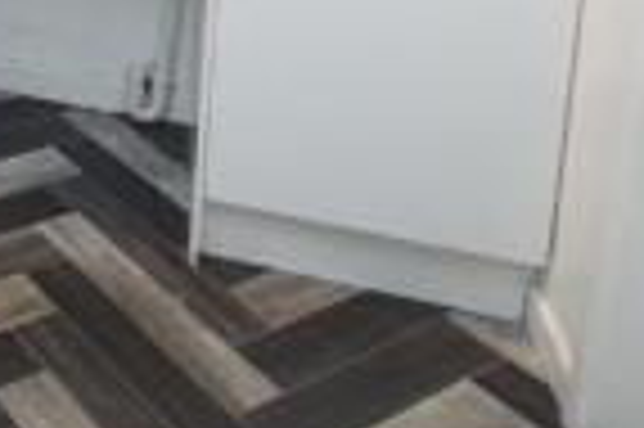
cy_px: -164
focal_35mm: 50
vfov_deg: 23.1
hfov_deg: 30.3
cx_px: -216
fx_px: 893
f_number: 4
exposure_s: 1/160
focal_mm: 10
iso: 1600
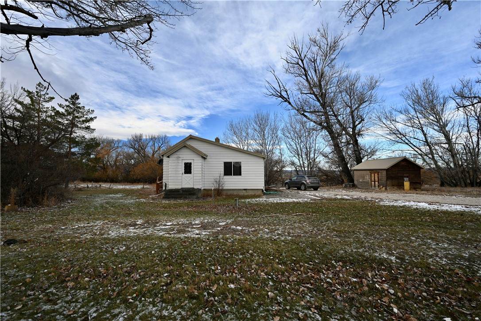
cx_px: 240
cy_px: 160
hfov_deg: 98.5
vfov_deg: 75.5
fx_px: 207
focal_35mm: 16
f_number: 5.6
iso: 110
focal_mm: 15.5
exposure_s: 1/250
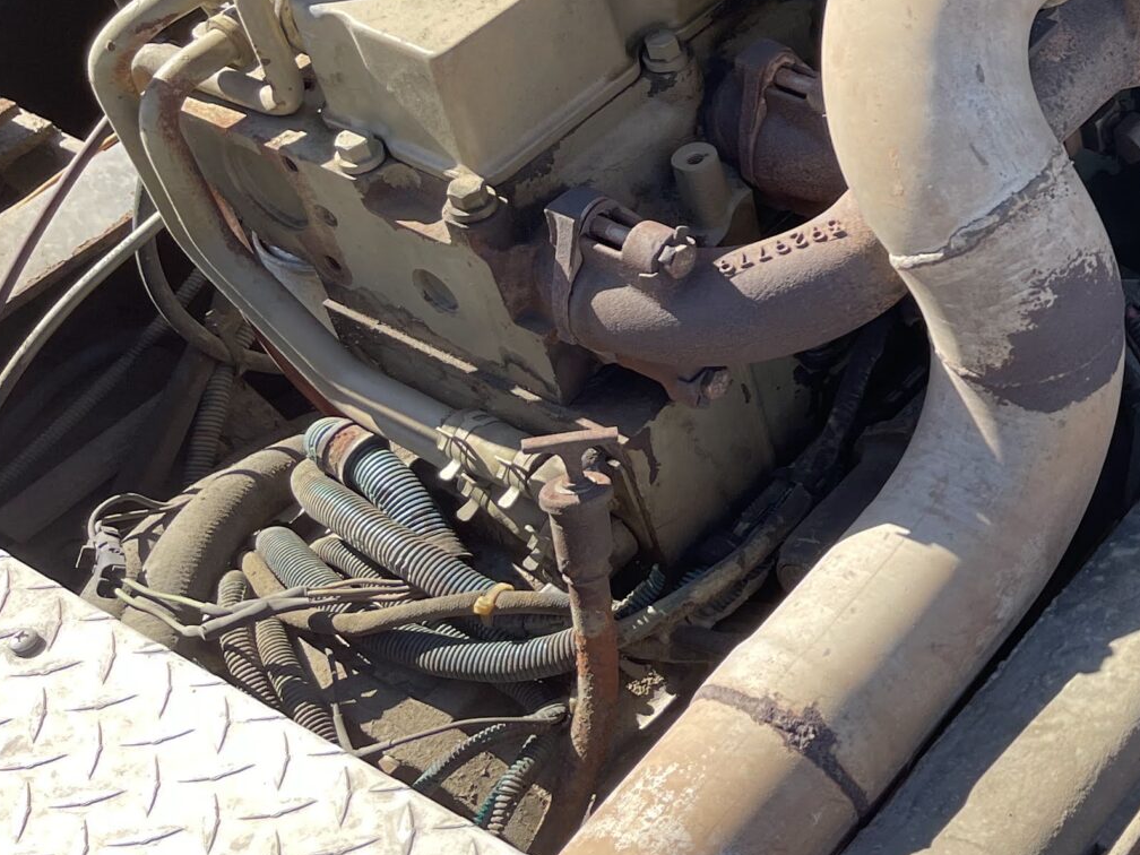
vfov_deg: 21.9
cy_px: 137
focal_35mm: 66
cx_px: 1383
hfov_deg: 26.1
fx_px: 2174
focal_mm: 5.1
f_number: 1.6
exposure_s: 1/590
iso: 32
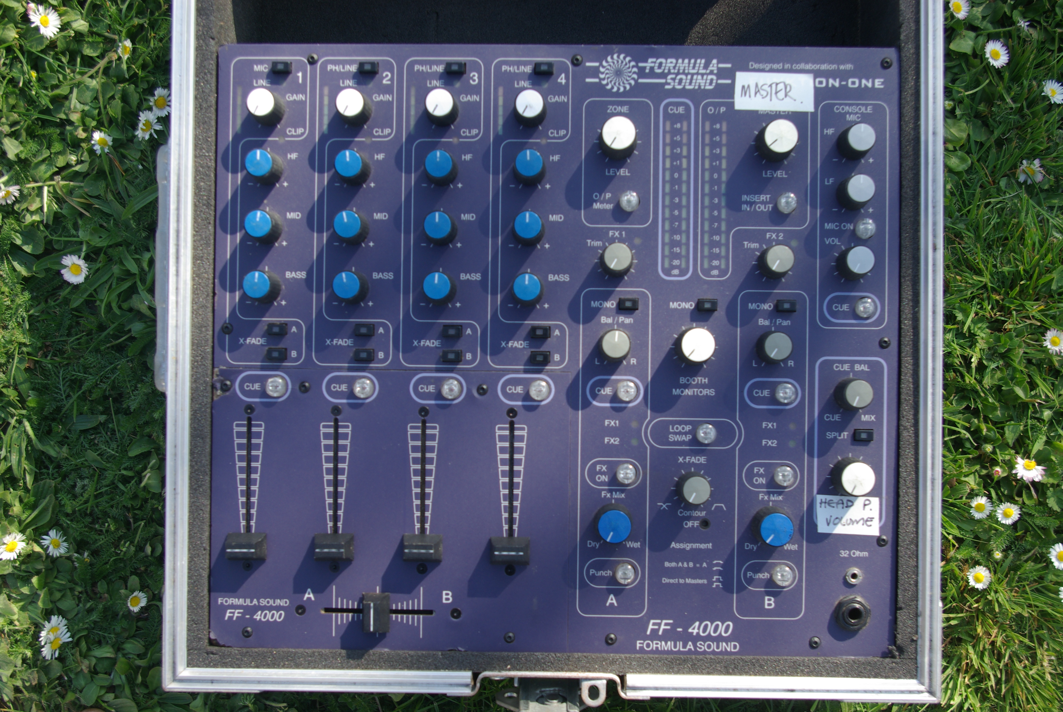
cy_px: 356
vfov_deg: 32.0
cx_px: 532
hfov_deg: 46.3
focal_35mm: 42
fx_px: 1242
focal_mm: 28
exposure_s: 1/125
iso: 100
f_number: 6.7
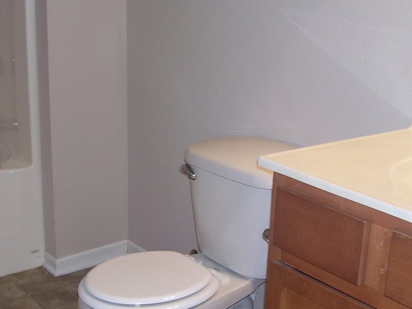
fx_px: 702
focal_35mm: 59
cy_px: 158
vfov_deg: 24.8
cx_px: 194
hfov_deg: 32.7
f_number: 2.7
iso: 80
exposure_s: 1/60
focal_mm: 5.6
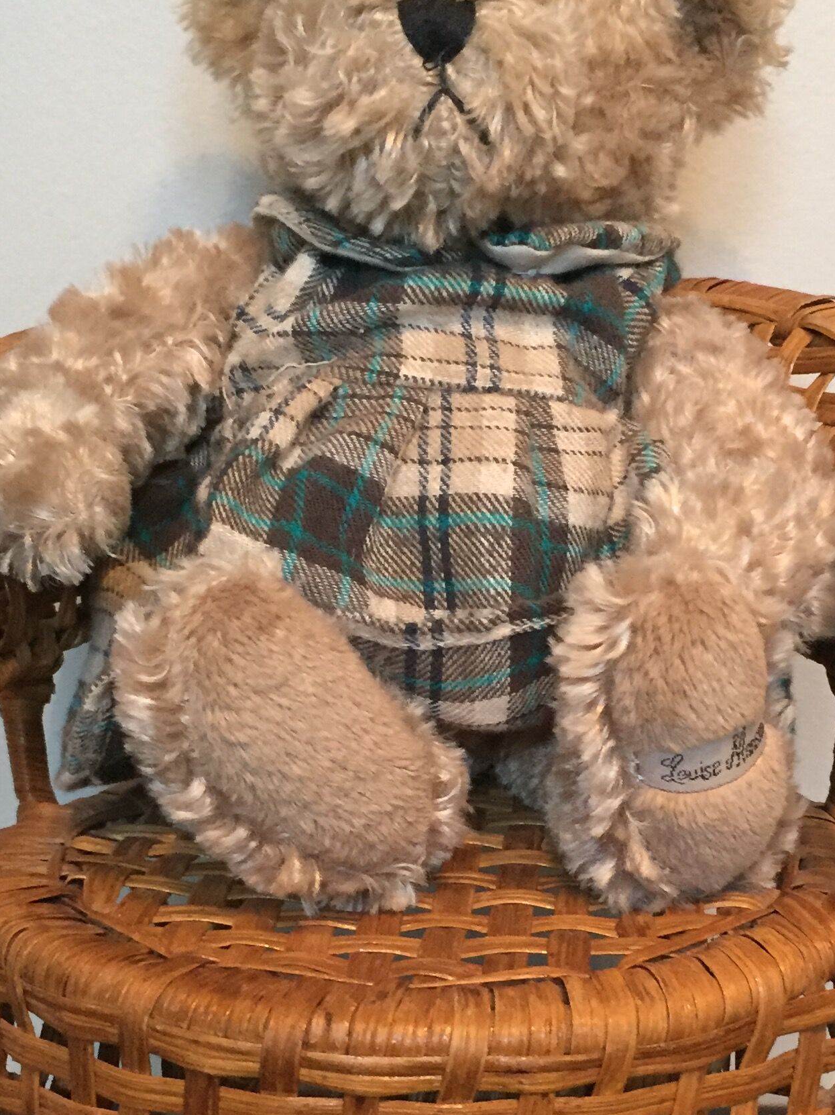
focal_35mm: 57
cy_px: 708
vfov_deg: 33.6
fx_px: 1834
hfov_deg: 25.6
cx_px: 487
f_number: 2.2
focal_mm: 4.15
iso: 250
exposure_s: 1/17
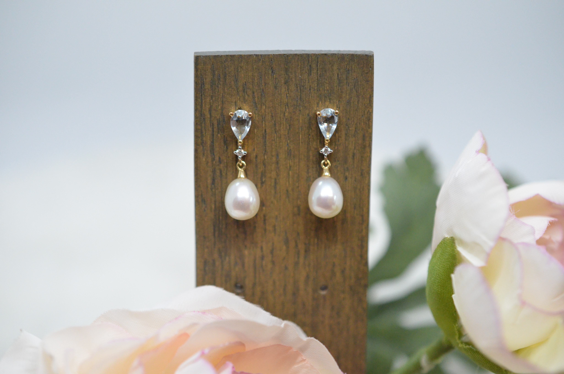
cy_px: 187
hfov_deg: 33.5
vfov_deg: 22.5
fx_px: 938
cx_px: 282
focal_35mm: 60
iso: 3200
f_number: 4
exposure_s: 1/2000
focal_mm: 40
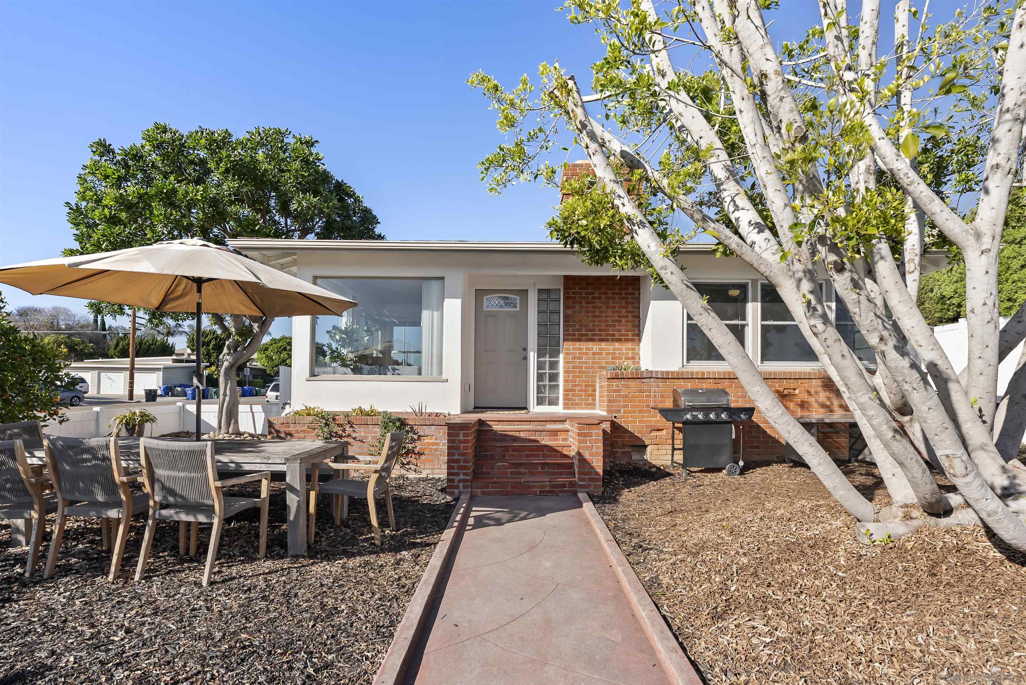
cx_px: 513
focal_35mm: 16
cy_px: 342
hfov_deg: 96.7
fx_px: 456
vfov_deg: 73.8
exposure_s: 1/400
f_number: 8
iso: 500
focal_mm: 16
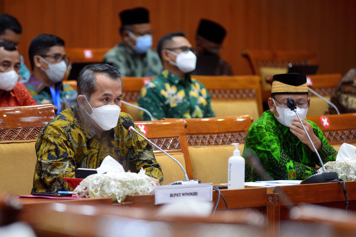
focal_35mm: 200
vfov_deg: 6.9
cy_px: 118
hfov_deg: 10.3
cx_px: 178
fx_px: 1978
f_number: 4
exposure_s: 1/125
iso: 2000
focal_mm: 200
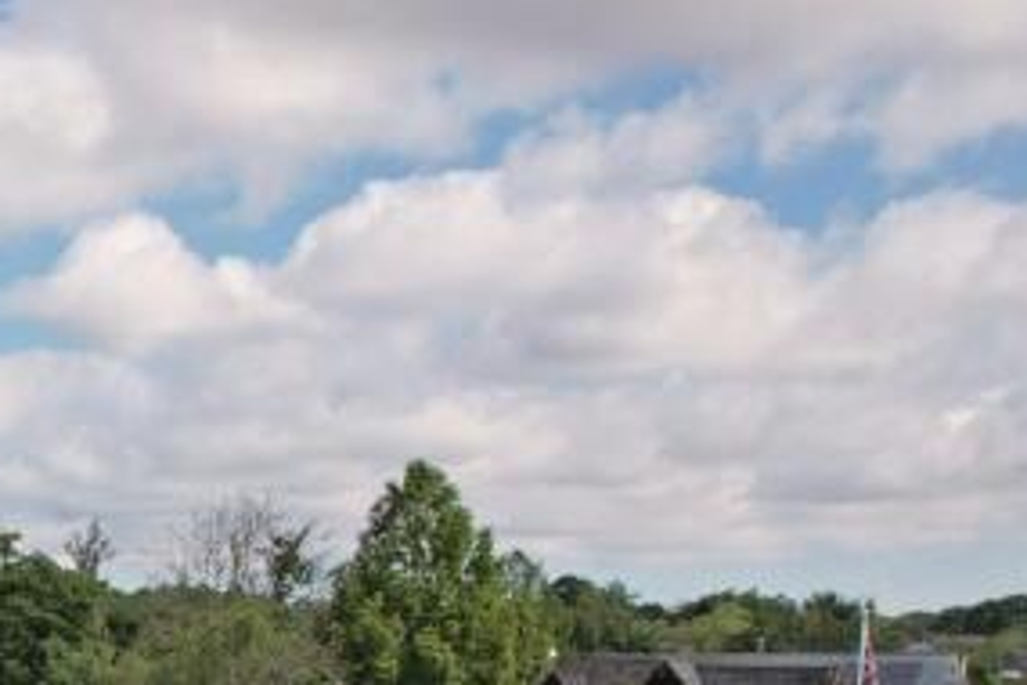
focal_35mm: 79
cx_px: -523
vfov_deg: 16.0
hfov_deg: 21.5
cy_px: 990
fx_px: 2254
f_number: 2.8
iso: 100
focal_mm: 8.38
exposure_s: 1/100
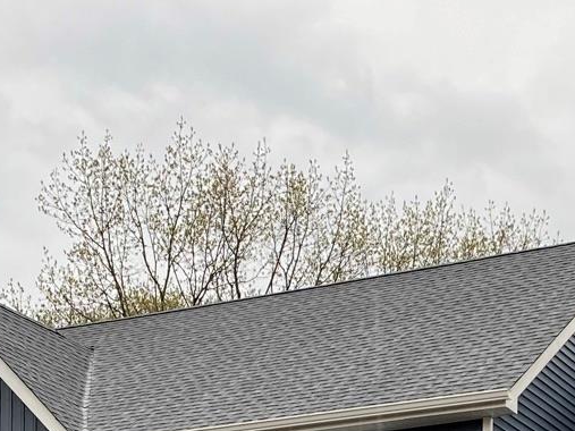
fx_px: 1744
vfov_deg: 12.7
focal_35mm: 105
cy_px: 789
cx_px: 348
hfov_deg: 18.7
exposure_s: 1/122
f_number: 1.8
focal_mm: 4.25
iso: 40
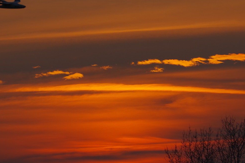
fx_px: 3341
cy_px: 65
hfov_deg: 4.2
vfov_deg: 2.8
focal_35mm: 491
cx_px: 71
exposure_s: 1/400
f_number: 8
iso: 200
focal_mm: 200
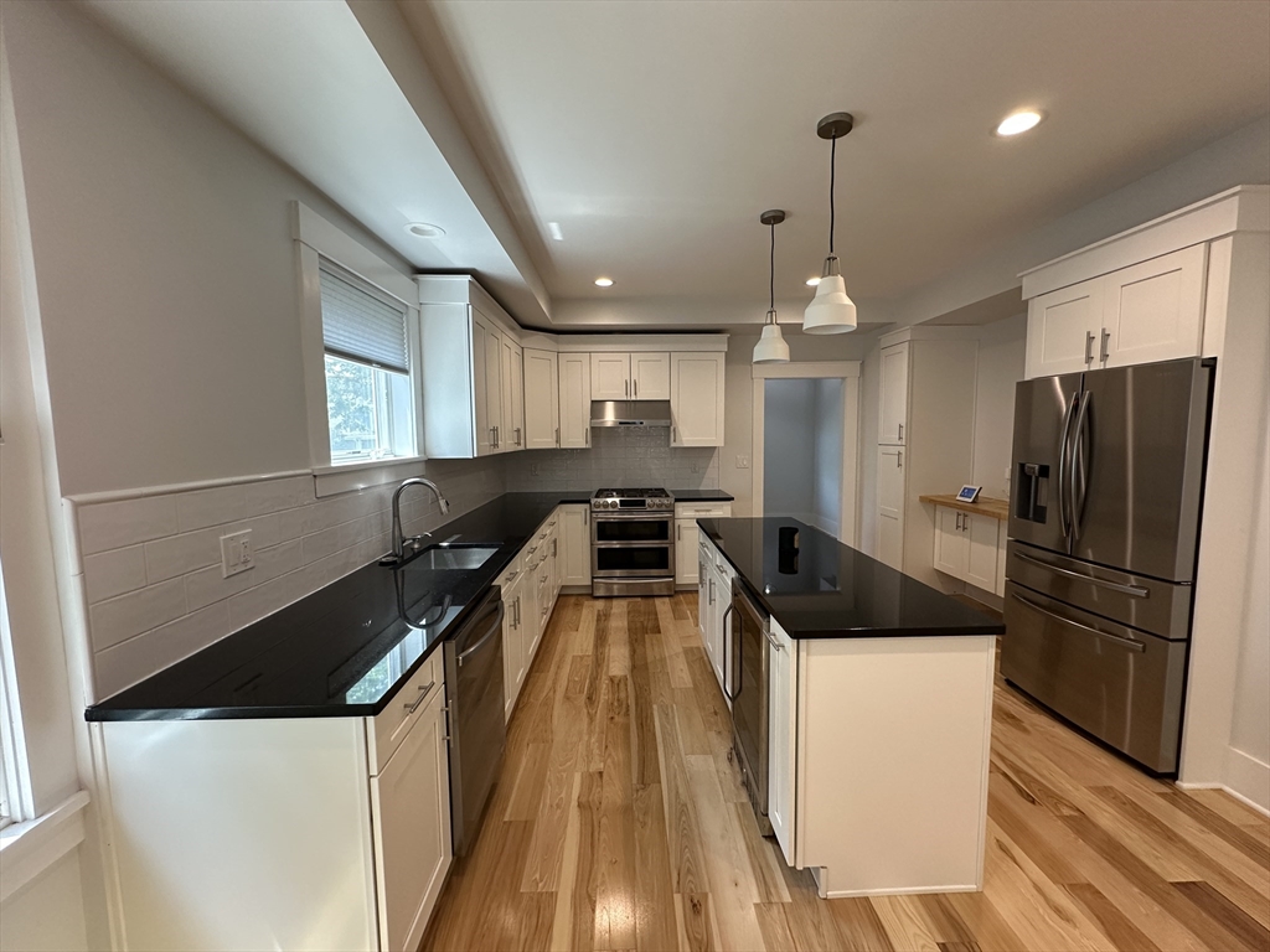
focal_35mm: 14
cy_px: 476
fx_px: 514
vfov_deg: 85.7
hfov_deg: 102.1
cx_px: 635
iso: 200
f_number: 2.2
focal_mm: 2.22
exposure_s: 1/120
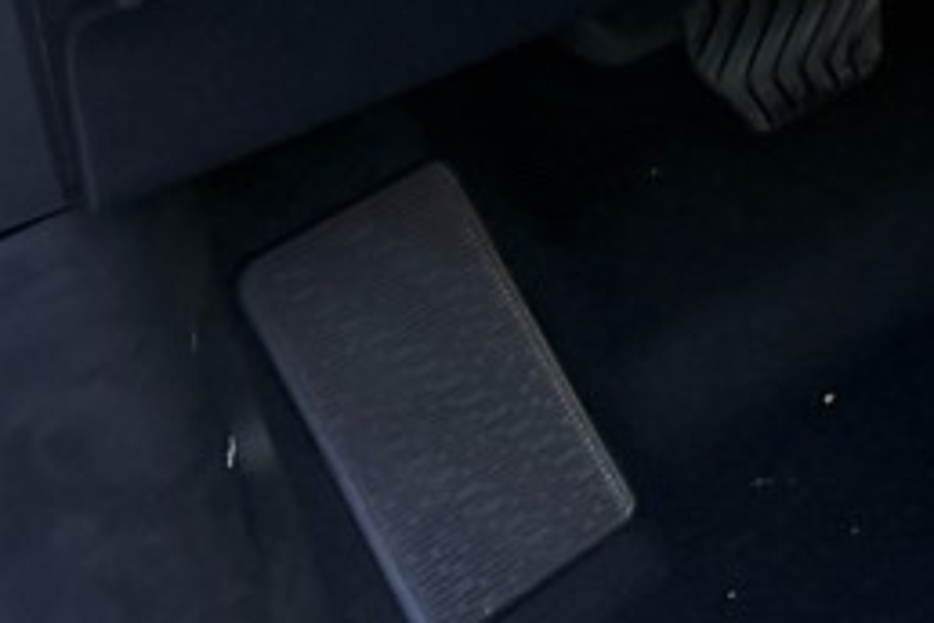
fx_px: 2568
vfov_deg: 12.7
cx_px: 1647
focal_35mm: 99
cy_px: -478
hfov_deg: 17.2
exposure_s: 1/121
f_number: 1.78
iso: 160
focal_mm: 6.76
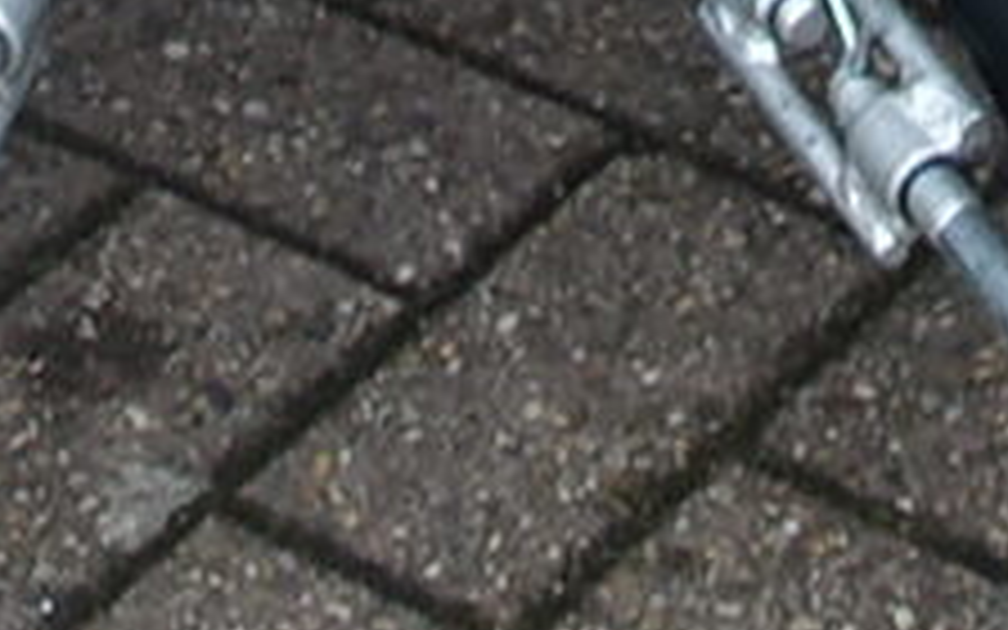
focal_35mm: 280
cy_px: -3366
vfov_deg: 3.8
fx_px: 7692
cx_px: 340
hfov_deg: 7.5
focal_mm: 8.8
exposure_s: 1/80
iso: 125
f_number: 3.2
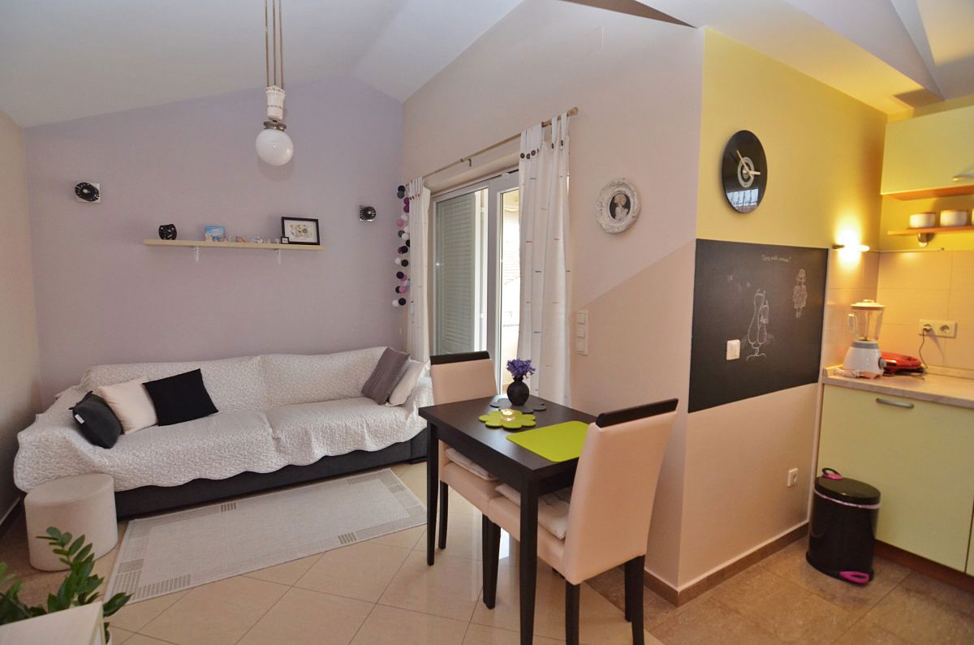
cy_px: 322
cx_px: 487
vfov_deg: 71.8
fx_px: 446
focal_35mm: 16
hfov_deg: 95.1
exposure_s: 1/60
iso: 2200
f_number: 4
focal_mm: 11
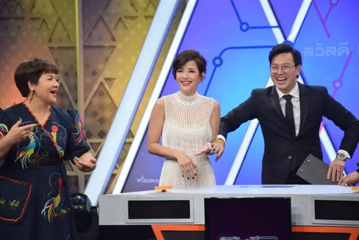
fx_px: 1571
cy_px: 120
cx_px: 180
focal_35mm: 158
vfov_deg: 8.7
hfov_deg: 13.0
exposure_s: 1/200
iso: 640
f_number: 5.6
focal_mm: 105
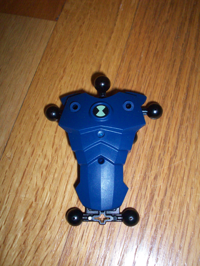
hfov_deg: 38.7
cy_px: 133
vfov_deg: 50.1
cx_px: 100
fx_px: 285
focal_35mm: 37
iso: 160
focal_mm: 6.2
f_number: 2.8
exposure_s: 1/64
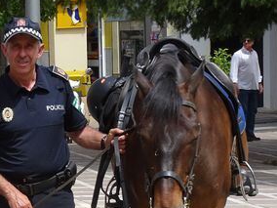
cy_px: 197
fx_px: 1368
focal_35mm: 171
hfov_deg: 11.4
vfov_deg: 8.6
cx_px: -15
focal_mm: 9.18
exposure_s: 1/640
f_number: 4.5
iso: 80
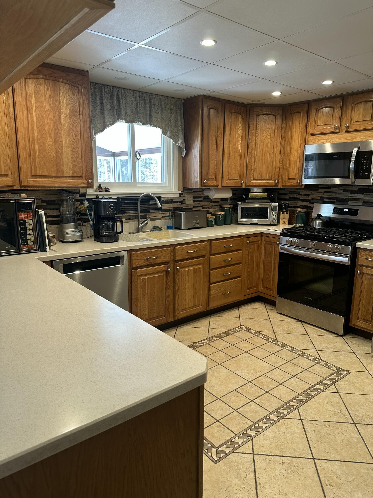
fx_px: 345
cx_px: 186
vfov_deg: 71.6
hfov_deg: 56.8
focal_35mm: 24
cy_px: 249
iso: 125
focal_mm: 6.86
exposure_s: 1/60
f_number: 1.78
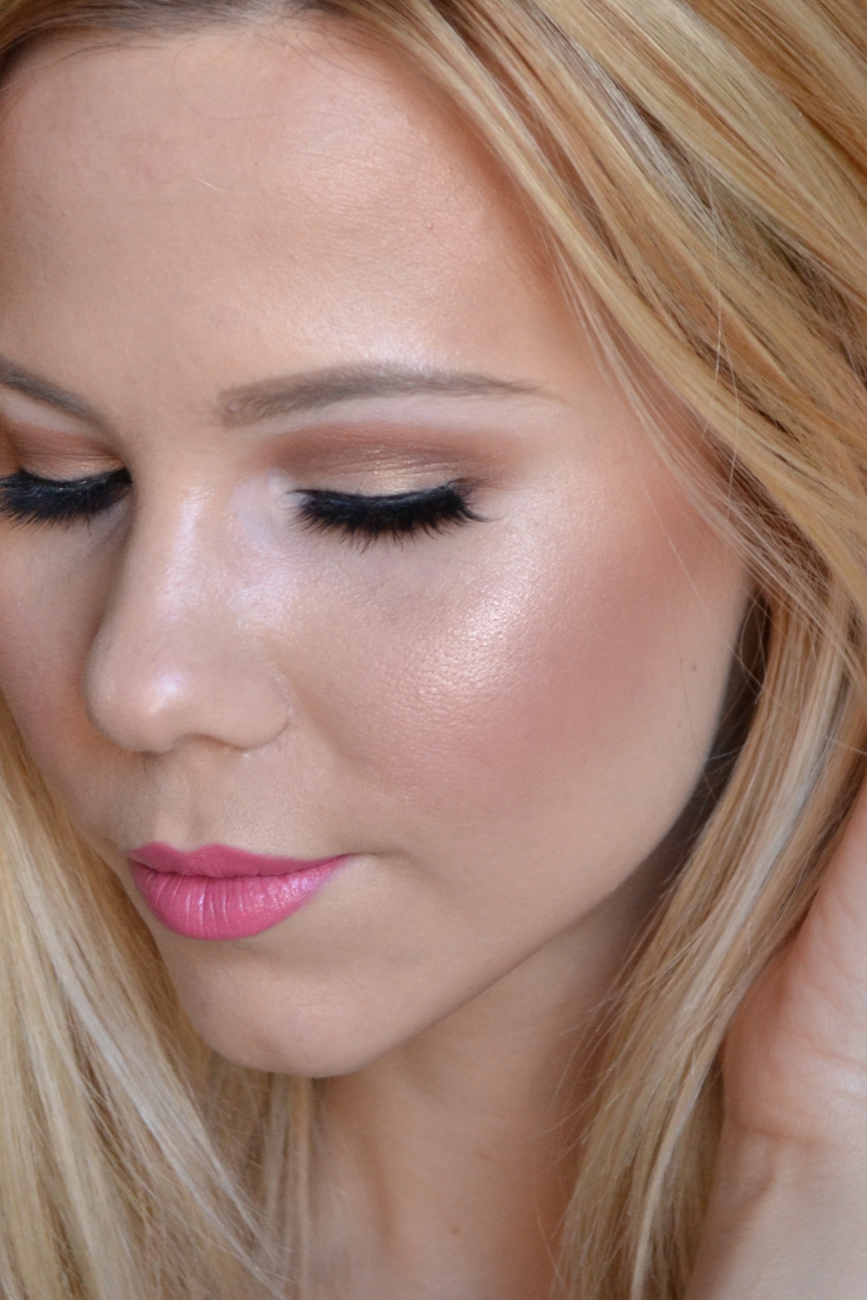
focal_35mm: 115
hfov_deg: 11.9
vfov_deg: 17.8
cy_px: 460
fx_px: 4153
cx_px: 505
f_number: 5.6
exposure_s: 1/60
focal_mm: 40
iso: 800
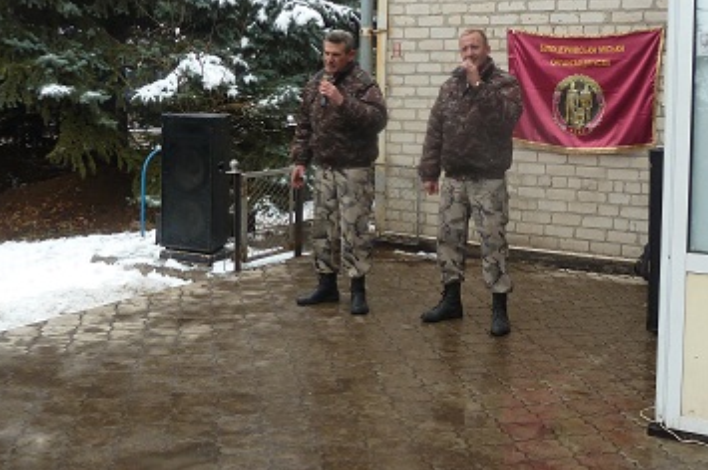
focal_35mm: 44
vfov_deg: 30.1
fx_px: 865
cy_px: 141
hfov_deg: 43.7
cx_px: 489
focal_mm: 4.1
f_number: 3.3
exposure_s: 1/80
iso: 80
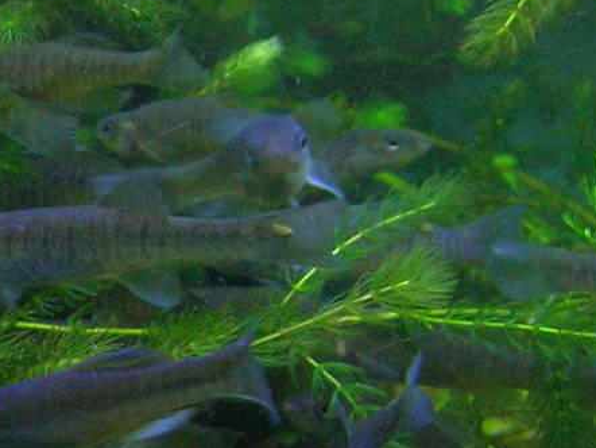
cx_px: -119
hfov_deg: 15.4
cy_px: 313
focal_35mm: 123
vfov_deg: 12.0
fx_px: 2119
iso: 200
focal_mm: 5.7
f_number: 2.9
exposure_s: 1/60
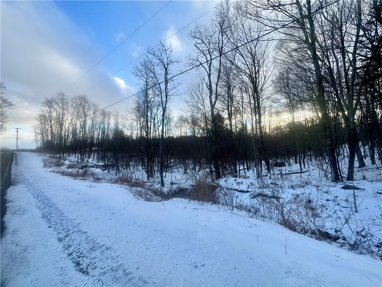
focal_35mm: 14
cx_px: 191
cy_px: 144
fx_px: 154
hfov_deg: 102.1
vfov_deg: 85.7
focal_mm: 2.22
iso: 40
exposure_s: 1/373
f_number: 2.2
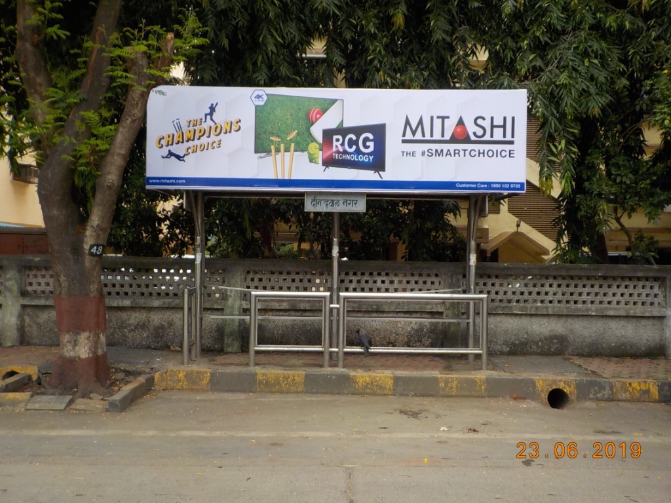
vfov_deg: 46.8
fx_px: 582
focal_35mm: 30
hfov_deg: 60.0
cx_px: 336
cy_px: 252
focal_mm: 4.1
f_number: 3.3
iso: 125
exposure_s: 1/500
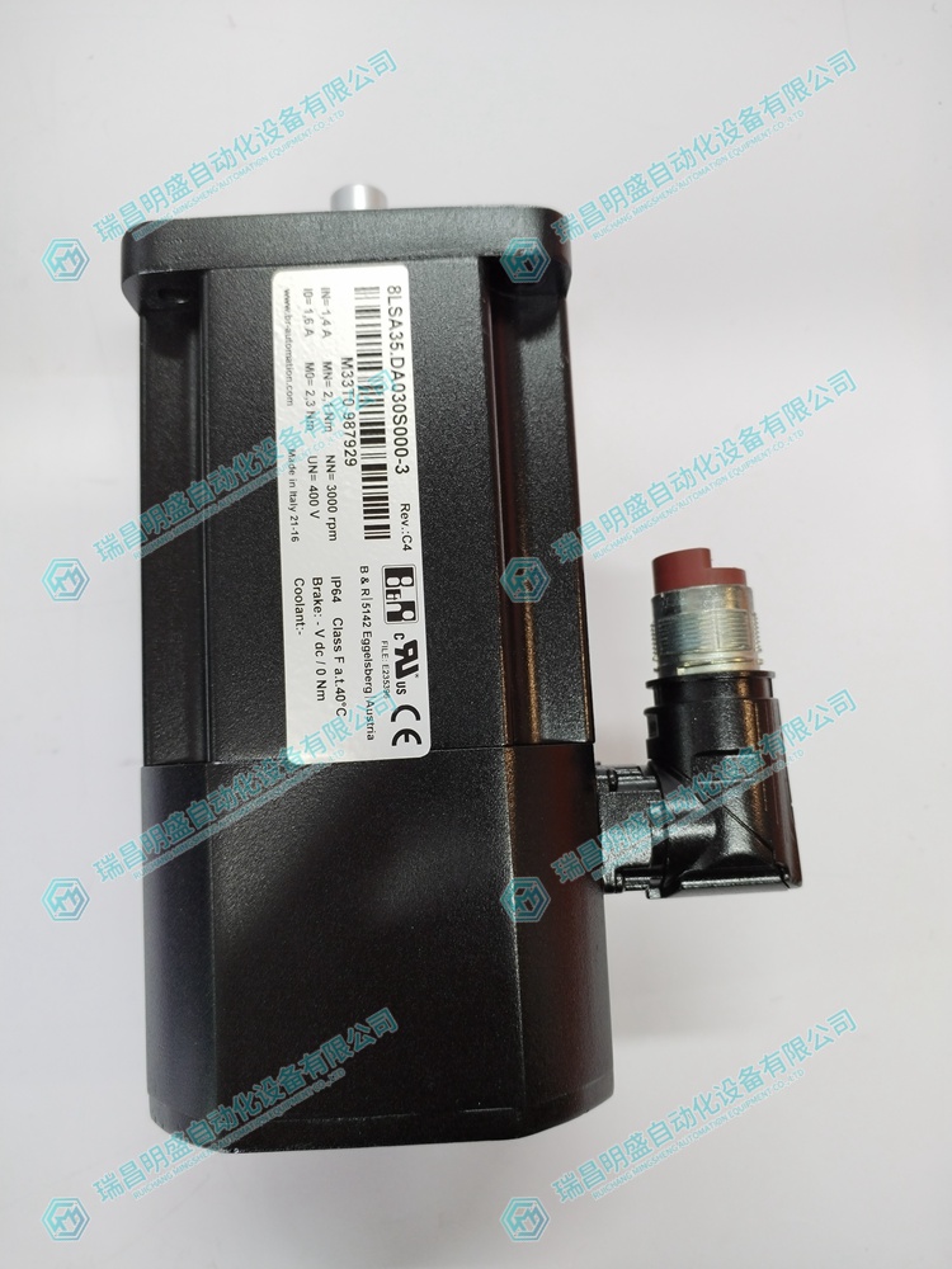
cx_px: 476
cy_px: 634
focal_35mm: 26
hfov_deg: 53.1
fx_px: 953
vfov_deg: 67.3
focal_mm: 4.75
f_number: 1.8
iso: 292
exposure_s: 1/50
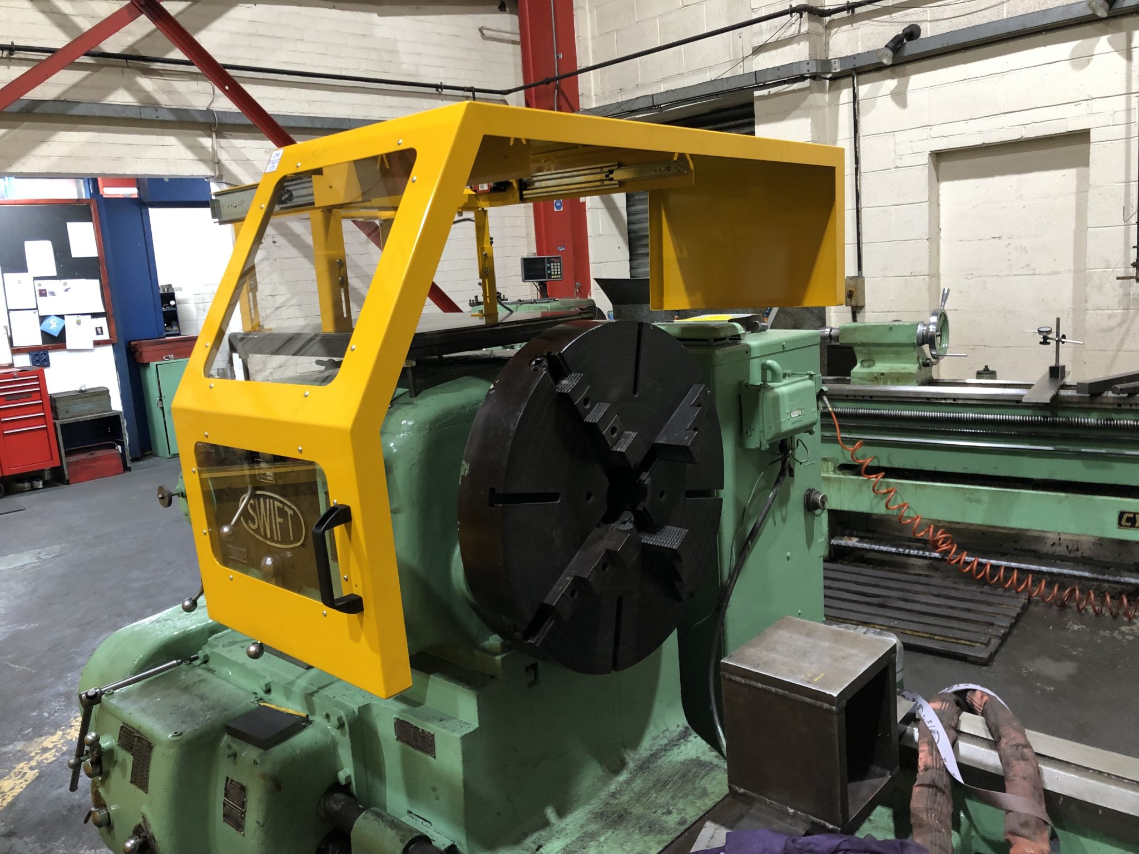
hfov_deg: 63.4
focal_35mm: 28
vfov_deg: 49.7
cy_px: 427
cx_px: 570
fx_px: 921
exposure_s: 1/15
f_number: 1.8
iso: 50
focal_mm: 4
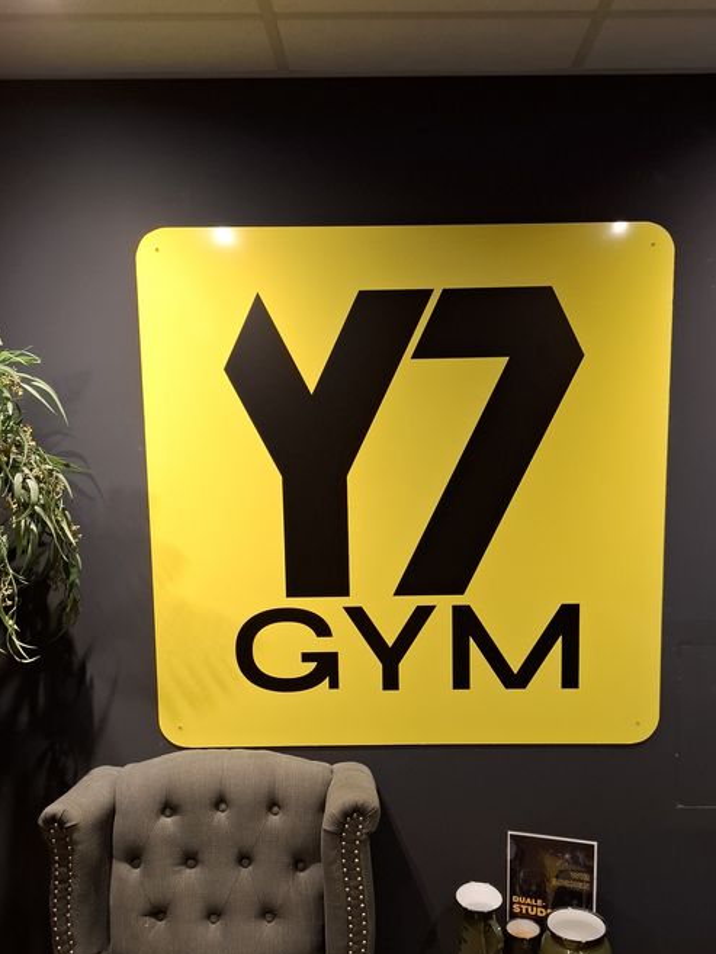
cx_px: 388
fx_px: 772
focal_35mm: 28
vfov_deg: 62.8
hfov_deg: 49.7
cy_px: 578
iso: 250
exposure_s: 1/33
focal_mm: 5.54
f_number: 1.8
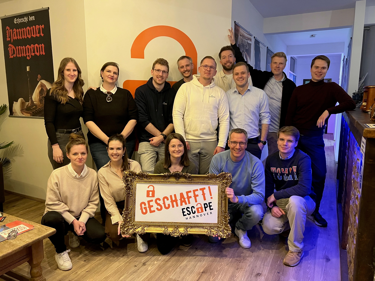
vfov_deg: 53.1
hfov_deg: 67.3
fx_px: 282
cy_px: 140
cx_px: 188
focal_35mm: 26
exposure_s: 1/50
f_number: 1.5
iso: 500
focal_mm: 5.7
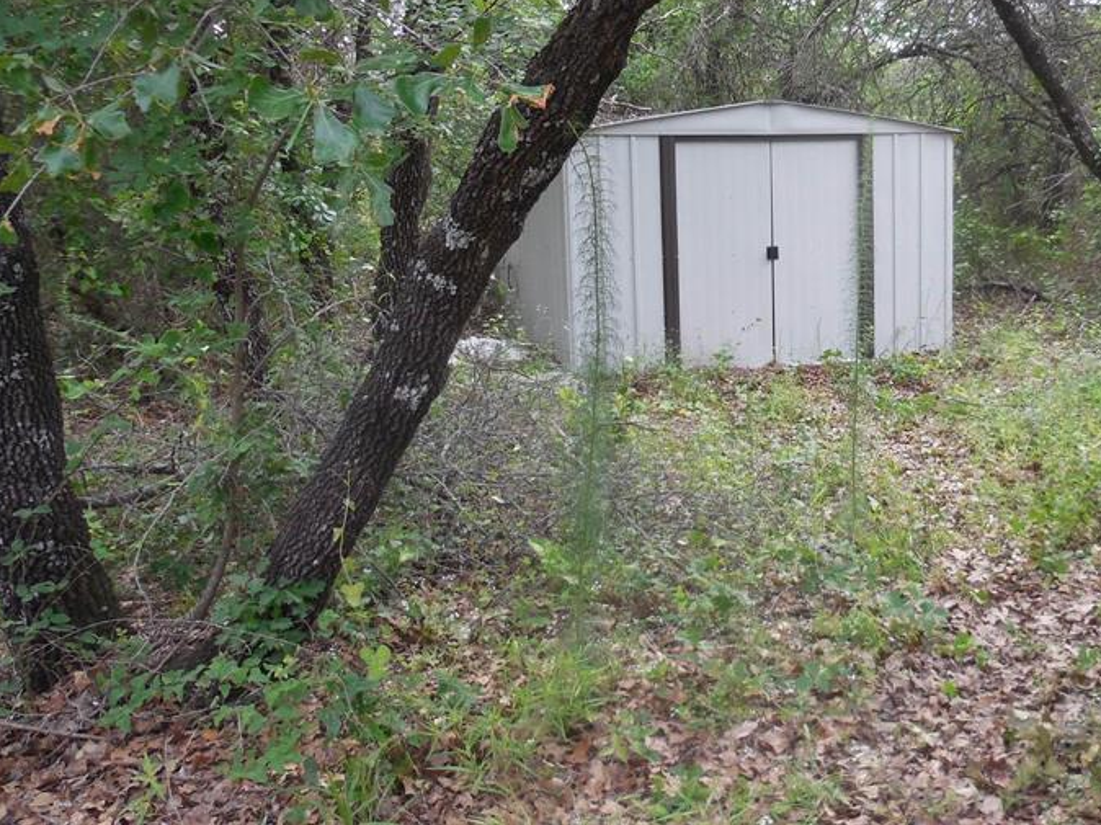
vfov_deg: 37.6
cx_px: 797
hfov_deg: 47.5
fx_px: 1208
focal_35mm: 38
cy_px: 330
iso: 125
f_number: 3.1
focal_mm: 4.5
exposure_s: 1/125
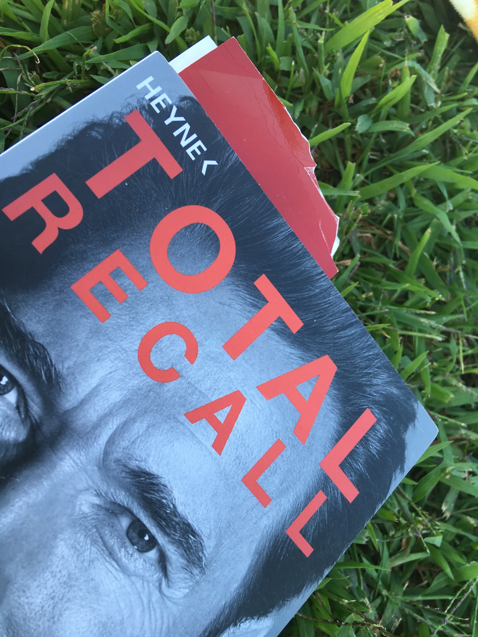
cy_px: 318
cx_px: 239
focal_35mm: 29
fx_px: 534
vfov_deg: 61.7
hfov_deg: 48.2
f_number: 2.2
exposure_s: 1/106
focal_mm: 4.15
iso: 25
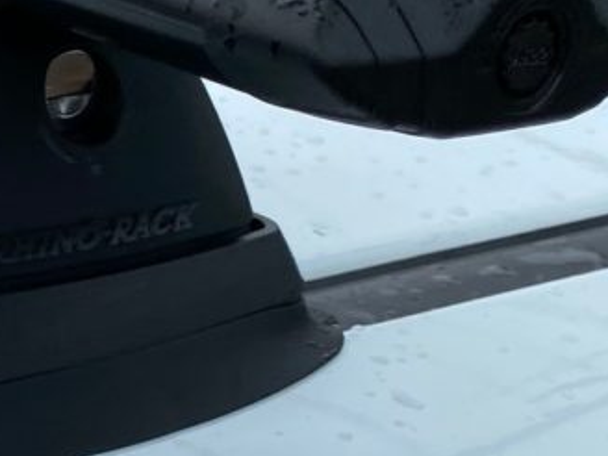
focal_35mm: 119
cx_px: -343
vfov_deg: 12.4
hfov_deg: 15.1
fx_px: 2090
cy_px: 316
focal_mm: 4.25
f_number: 1.8
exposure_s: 1/816
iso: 32
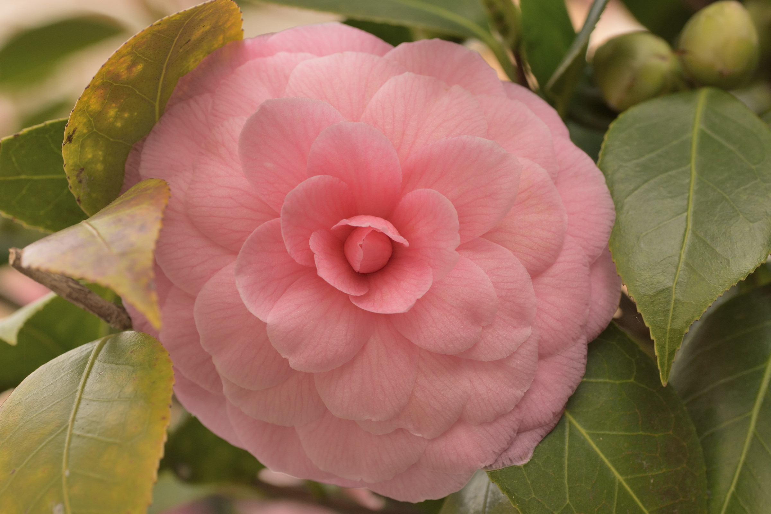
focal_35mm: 158
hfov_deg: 13.0
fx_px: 3373
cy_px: 257
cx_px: 386
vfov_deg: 8.7
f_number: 7.1
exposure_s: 1/200
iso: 400
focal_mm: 105
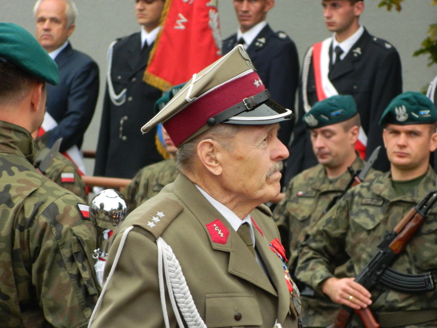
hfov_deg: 5.0
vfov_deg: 3.8
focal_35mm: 395
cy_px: 164
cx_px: 218
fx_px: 4987
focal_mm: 71.2
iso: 400
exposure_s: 1/250
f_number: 5.7
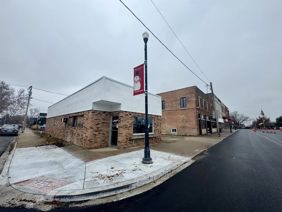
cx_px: 141
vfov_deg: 85.7
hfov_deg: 102.1
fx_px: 114
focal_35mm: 14
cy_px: 106
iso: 40
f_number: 2.2
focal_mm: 2.22
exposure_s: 1/522
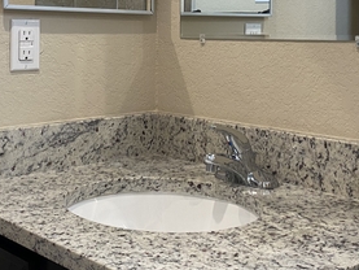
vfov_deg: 23.8
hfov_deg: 32.2
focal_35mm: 60
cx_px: 185
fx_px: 623
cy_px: 29
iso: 80
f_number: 1.8
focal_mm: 4.25
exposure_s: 1/60
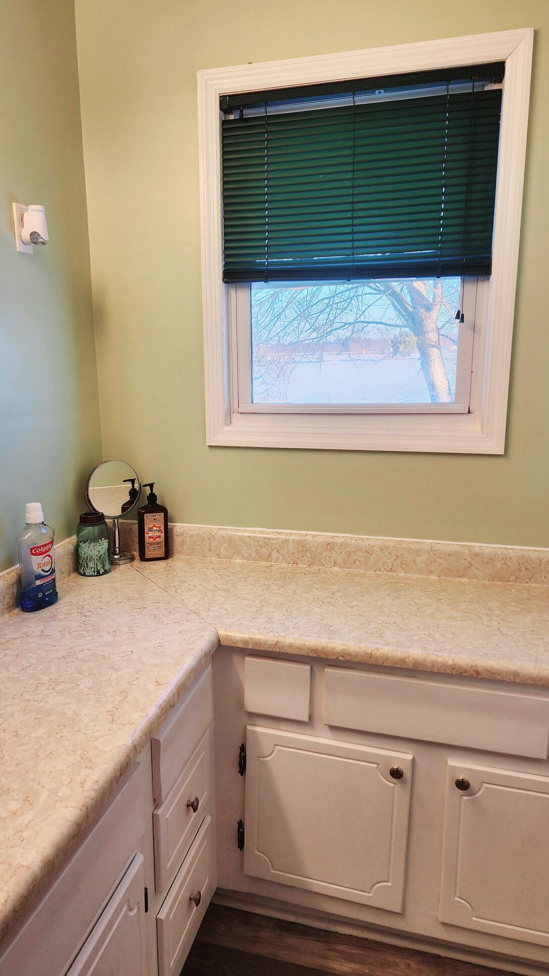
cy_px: 493
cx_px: 238
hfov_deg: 44.3
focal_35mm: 26
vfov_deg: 71.9
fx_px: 673
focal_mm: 6.4
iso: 64
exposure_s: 1/120
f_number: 1.8
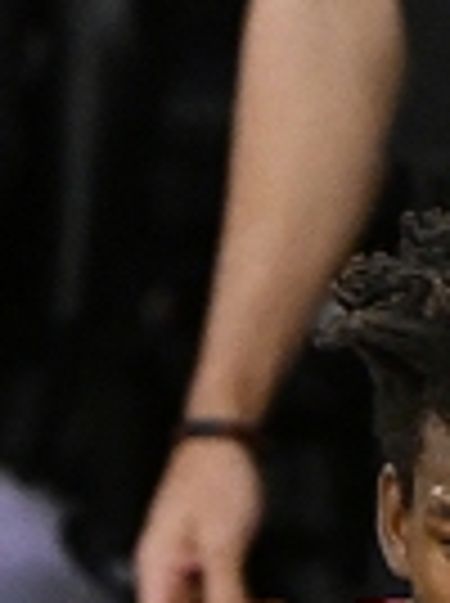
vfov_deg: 0.5
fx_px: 67276
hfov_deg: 0.4
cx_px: 538
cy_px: 1516
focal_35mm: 3869
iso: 4000
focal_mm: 350
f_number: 4
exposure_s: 1/800
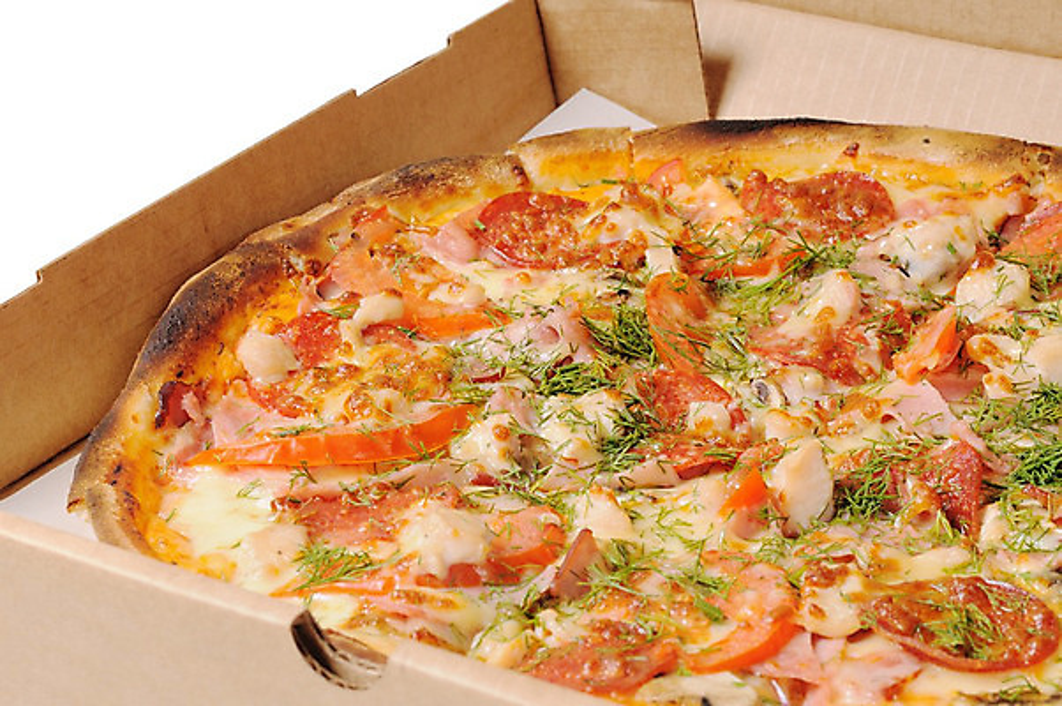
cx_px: 531
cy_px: 353
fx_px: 2652
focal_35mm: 90
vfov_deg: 15.2
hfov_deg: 22.6
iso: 200
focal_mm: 60
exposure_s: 1/200
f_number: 16
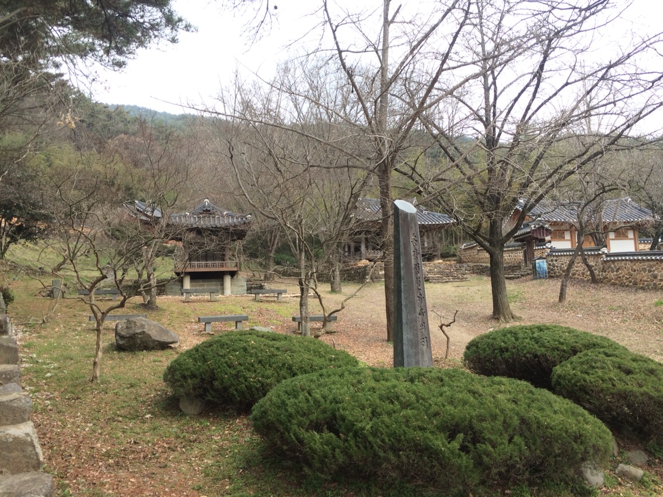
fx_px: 555
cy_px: 248
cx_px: 332
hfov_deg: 61.7
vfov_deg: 48.2
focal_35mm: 29
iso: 32
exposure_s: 1/432
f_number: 2.2
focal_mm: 4.15
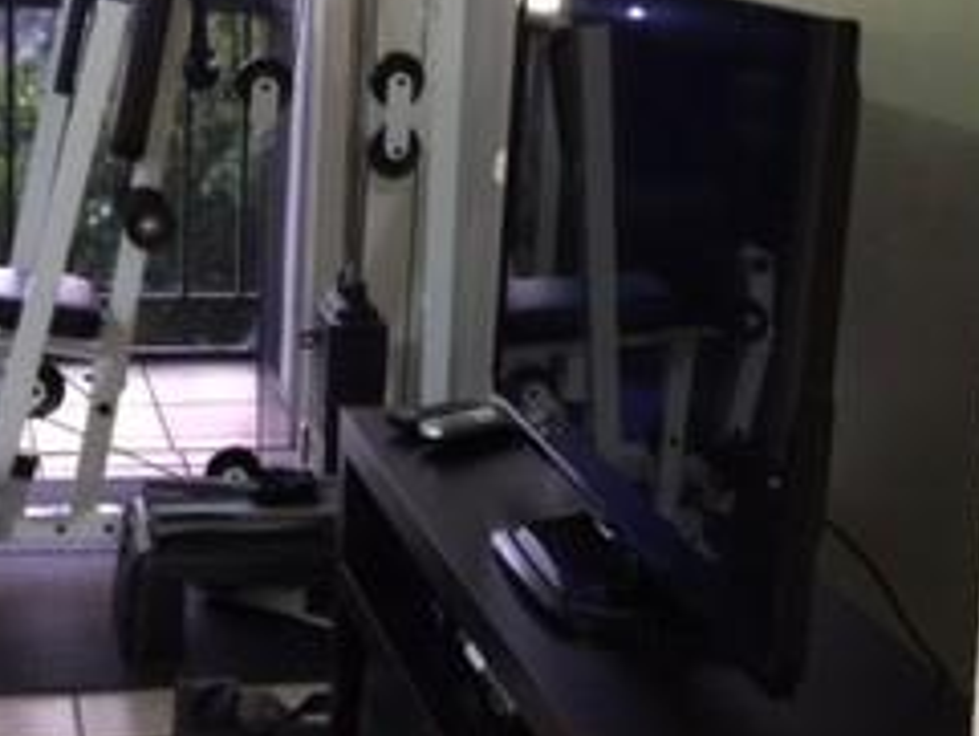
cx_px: 443
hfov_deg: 25.3
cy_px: 260
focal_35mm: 77
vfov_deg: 19.1
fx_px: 2179
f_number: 2.2
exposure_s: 1/4
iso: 80
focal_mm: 4.15
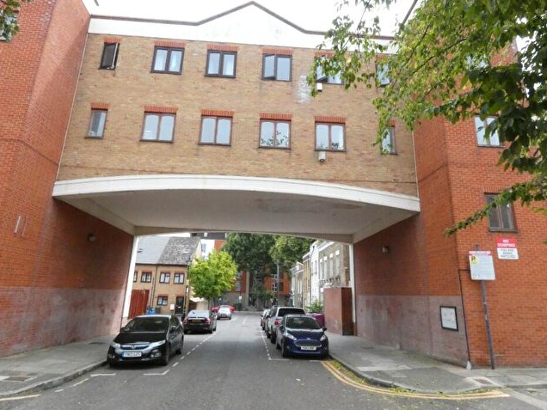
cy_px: 191
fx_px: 348
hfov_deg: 76.4
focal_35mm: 22
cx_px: 277
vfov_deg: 61.0
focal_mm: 3.6
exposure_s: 1/500
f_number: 7.1
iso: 800
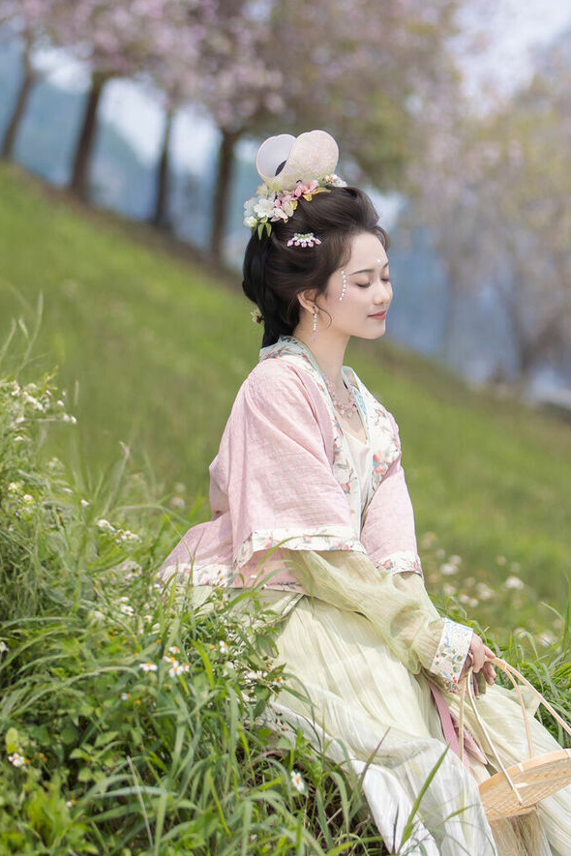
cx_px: 316
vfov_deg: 11.5
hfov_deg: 7.7
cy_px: 278
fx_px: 4235
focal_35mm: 178
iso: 100
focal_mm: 100
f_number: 2.8
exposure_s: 1/2000
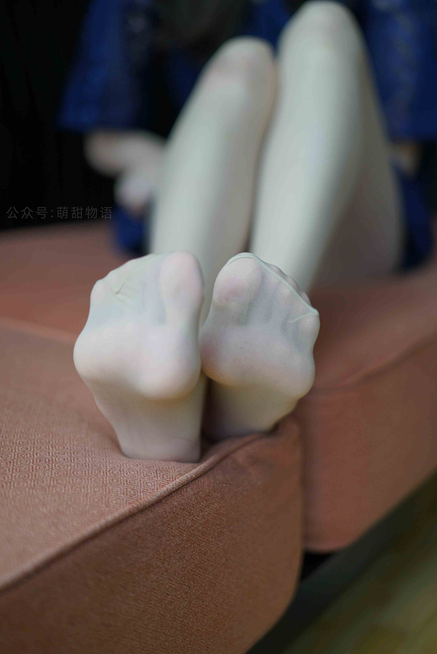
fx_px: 909
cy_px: 327
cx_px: 218
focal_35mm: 50
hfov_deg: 27.0
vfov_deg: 39.6
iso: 200
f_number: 1.8
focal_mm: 50
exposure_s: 1/640
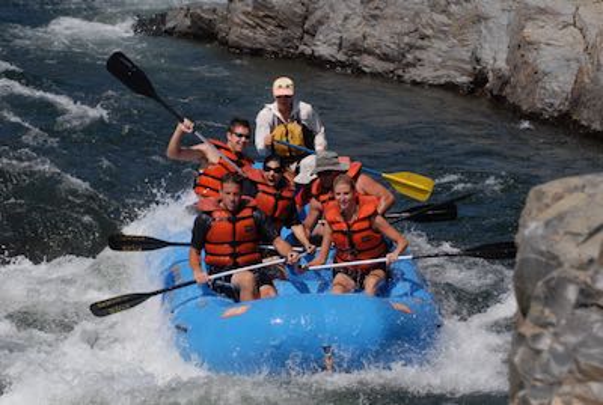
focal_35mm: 142
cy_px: 202
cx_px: 302
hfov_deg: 14.4
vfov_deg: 9.7
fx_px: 2393
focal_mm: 95
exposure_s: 1/800
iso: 200
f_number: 5.6
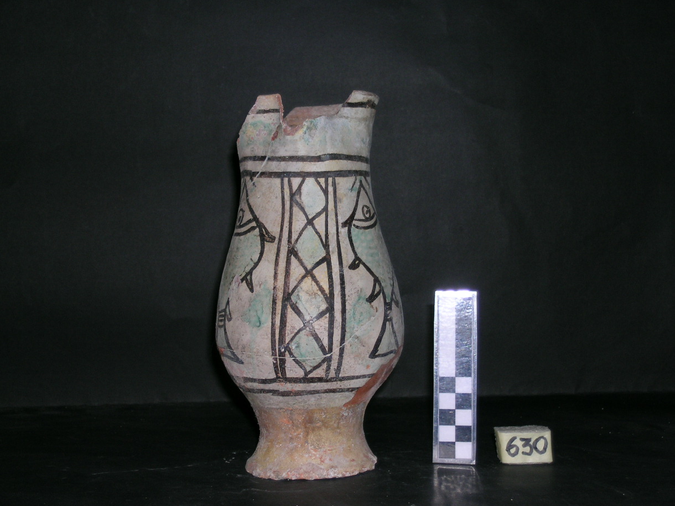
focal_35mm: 64
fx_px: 1248
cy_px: 262
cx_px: 328
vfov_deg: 22.9
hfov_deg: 30.3
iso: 50
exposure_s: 1/121
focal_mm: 12.6
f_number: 3.7
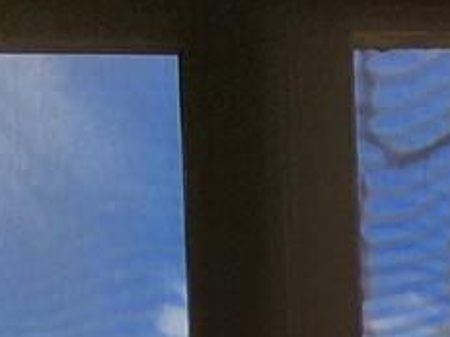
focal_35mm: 90
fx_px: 1169
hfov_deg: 14.4
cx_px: 1081
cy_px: 1073
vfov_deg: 10.4
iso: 50
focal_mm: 2.2
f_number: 2.2
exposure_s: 1/565
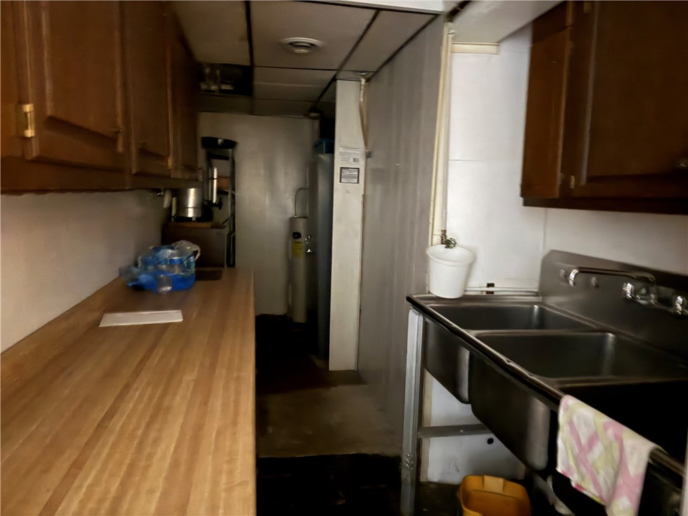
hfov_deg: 71.6
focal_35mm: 24
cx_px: 344
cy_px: 258
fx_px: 477
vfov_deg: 56.8
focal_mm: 6.76
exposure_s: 1
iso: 4000
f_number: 1.78
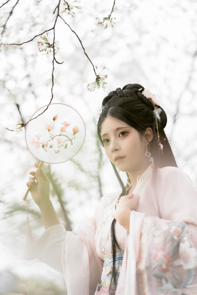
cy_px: 148
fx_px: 410
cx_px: 98
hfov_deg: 27.0
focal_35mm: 50
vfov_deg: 39.6
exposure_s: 1/640
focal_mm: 50
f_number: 1.6
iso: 100
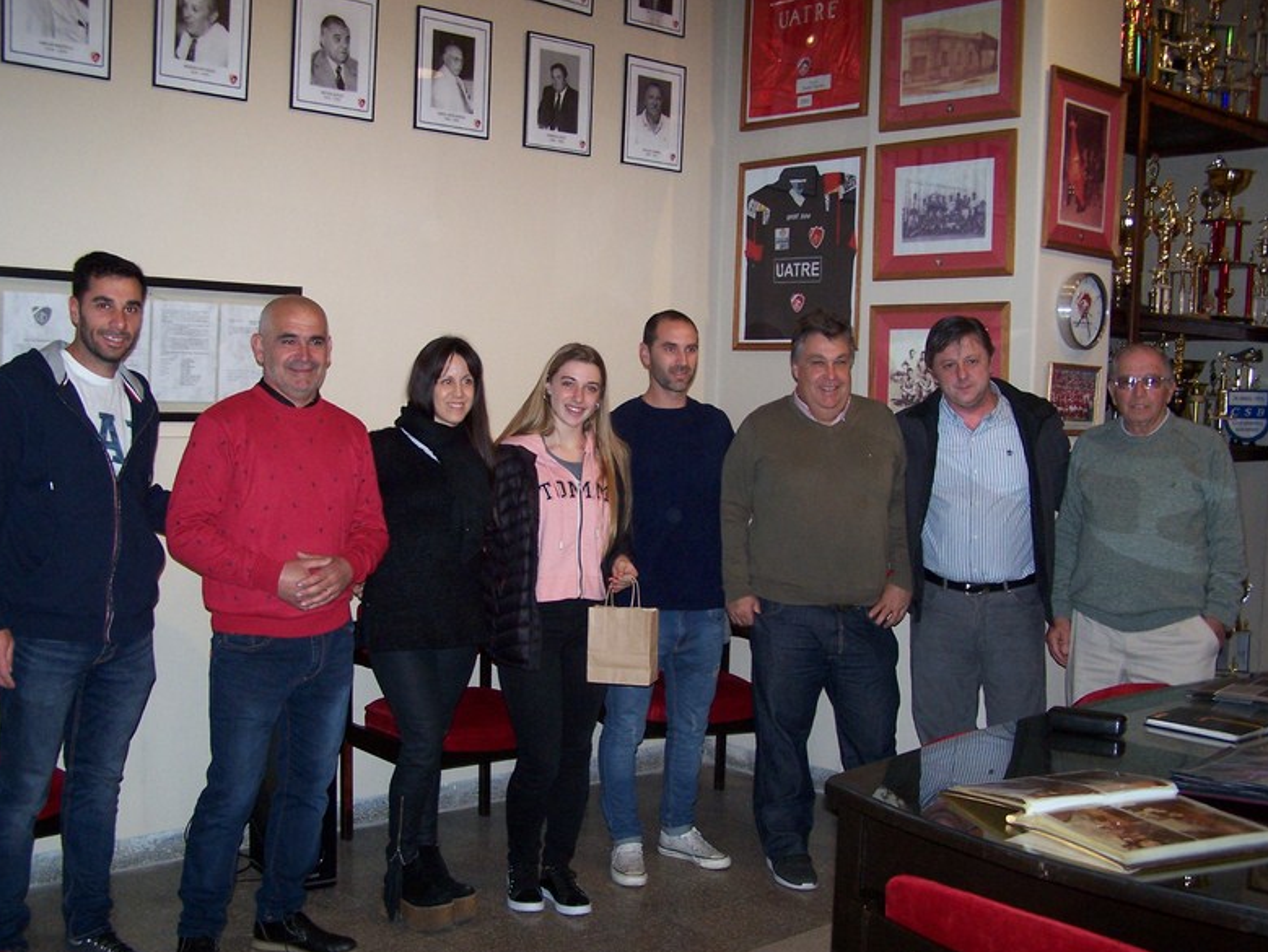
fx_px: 1429
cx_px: 625
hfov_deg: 47.8
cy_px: 475
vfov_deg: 36.8
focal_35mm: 39
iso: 140
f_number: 2.8
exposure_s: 1/60
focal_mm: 6.3
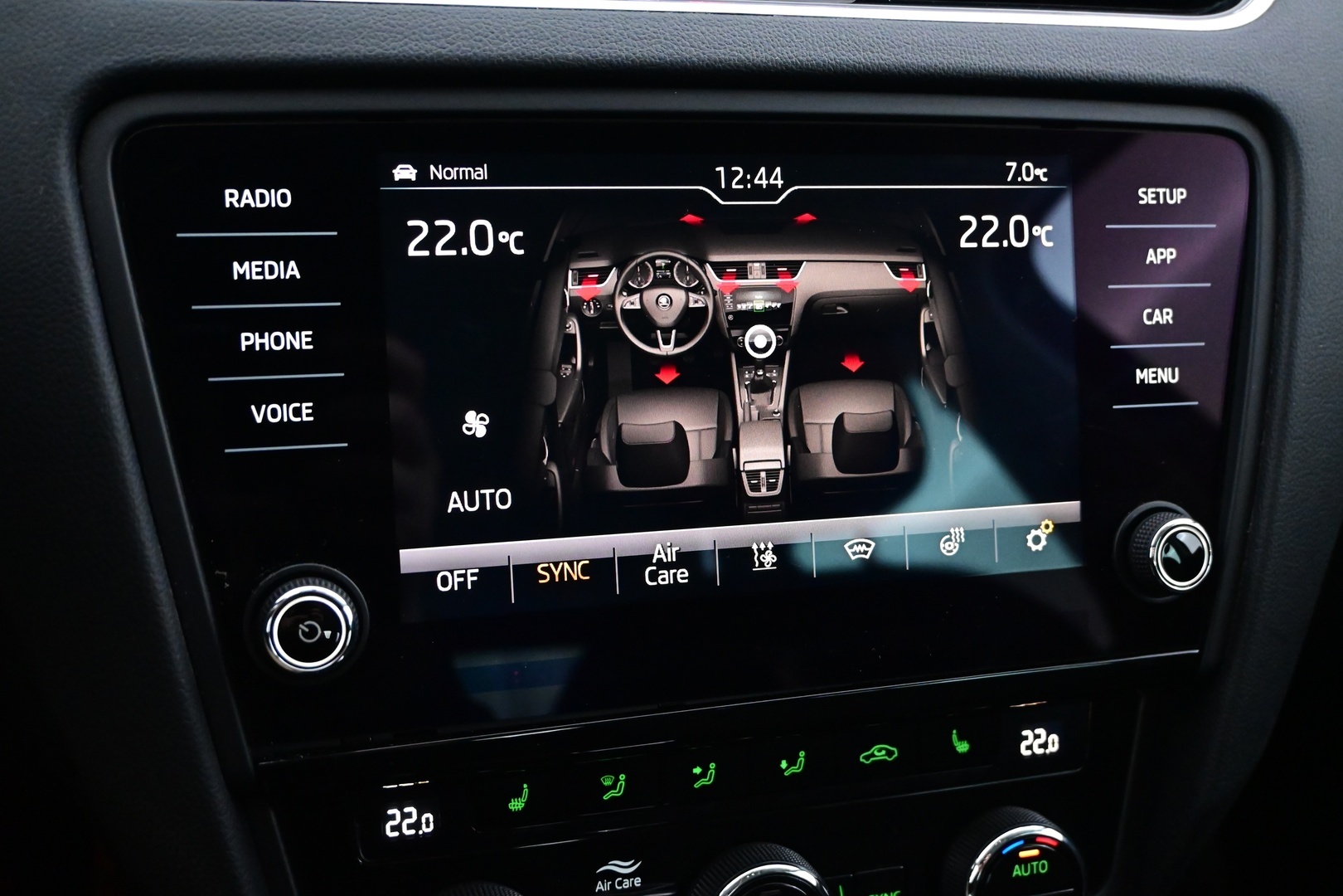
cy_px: 448
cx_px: 672
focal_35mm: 38
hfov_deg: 51.3
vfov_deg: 35.5
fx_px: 1399
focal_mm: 25
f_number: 4.2
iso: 5000
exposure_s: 1/25
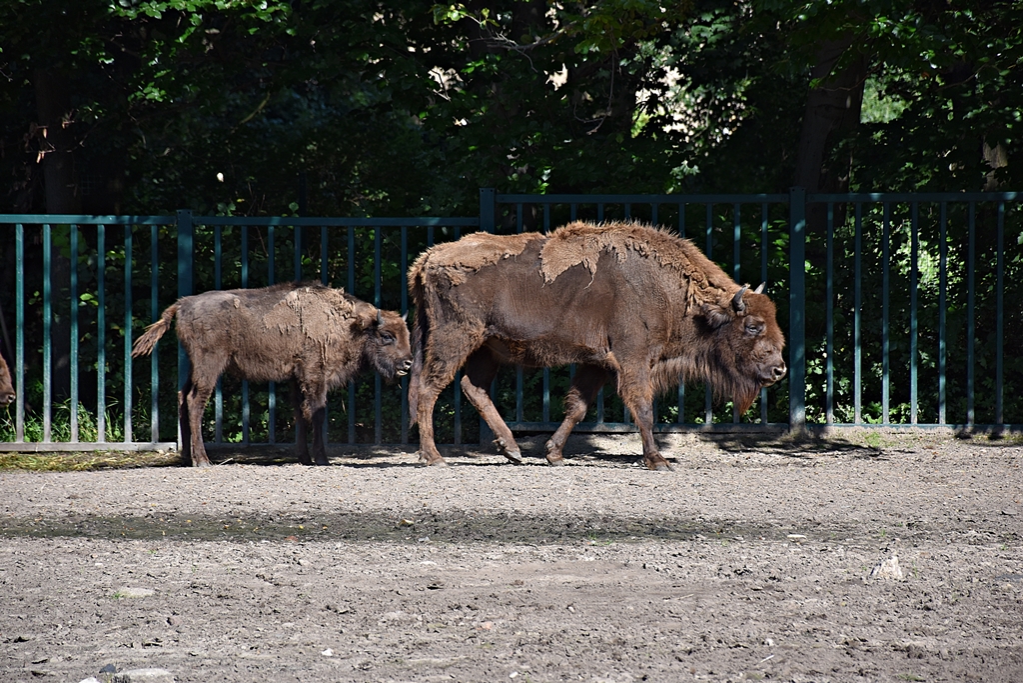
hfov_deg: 9.8
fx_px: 5968
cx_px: 512
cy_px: 342
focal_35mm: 210
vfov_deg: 6.5
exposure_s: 1/500
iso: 200
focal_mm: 140
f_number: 5.6
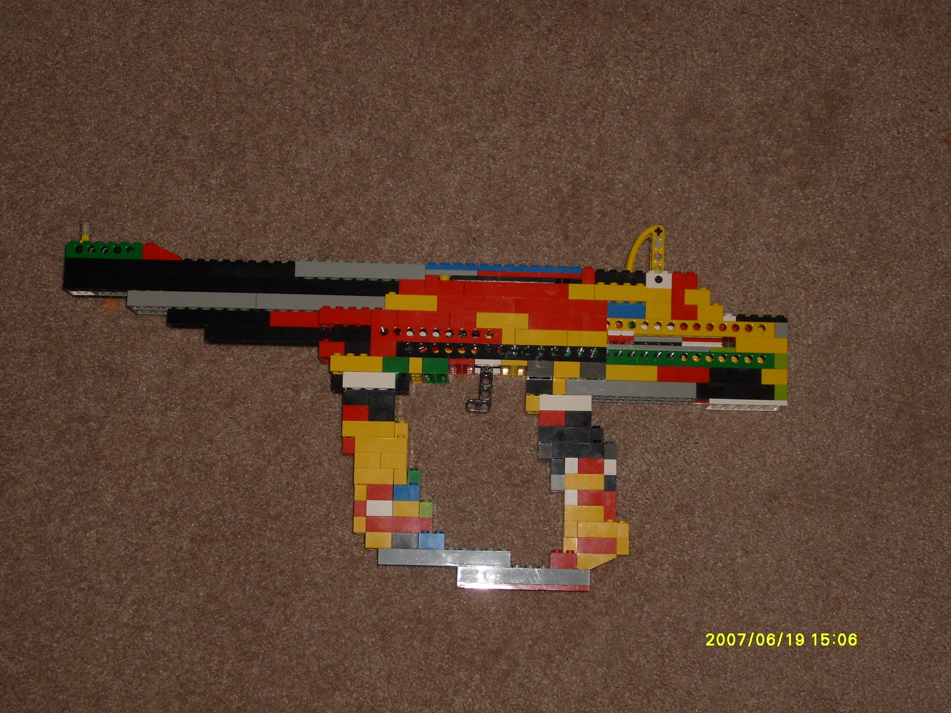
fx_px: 1676
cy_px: 356
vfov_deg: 24.0
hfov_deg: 31.7
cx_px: 476
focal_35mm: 61
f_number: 3.6
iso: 100
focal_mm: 10.3
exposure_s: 1/60
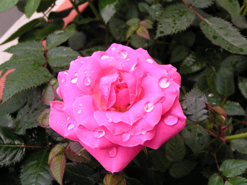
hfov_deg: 30.7
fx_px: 450
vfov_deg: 23.3
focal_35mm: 63
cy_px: 92
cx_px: 124
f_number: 5
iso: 50
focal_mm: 9.7
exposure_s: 1/100
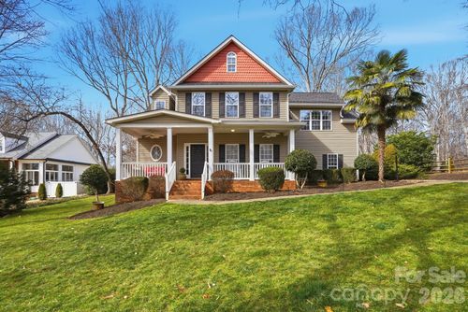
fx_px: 208
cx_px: 234
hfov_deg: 96.7
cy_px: 156
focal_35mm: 16
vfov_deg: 73.8
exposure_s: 1/500
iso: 50
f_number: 11
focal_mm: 16
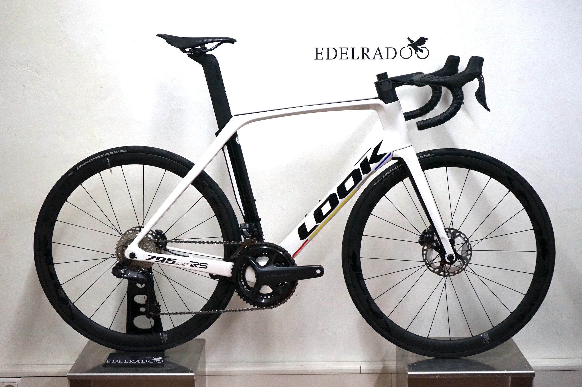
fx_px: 1131
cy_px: 194
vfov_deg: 19.4
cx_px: 291
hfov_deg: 28.9
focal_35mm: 70
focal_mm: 70
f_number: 5.6
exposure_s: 1/160
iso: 2500
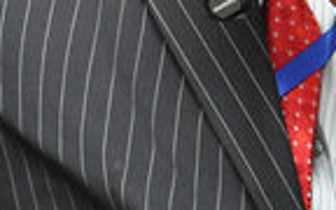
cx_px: 147
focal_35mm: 510
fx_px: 4670
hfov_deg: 4.1
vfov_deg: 2.6
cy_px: -133
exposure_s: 1/125
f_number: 5.3
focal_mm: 80
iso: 1600
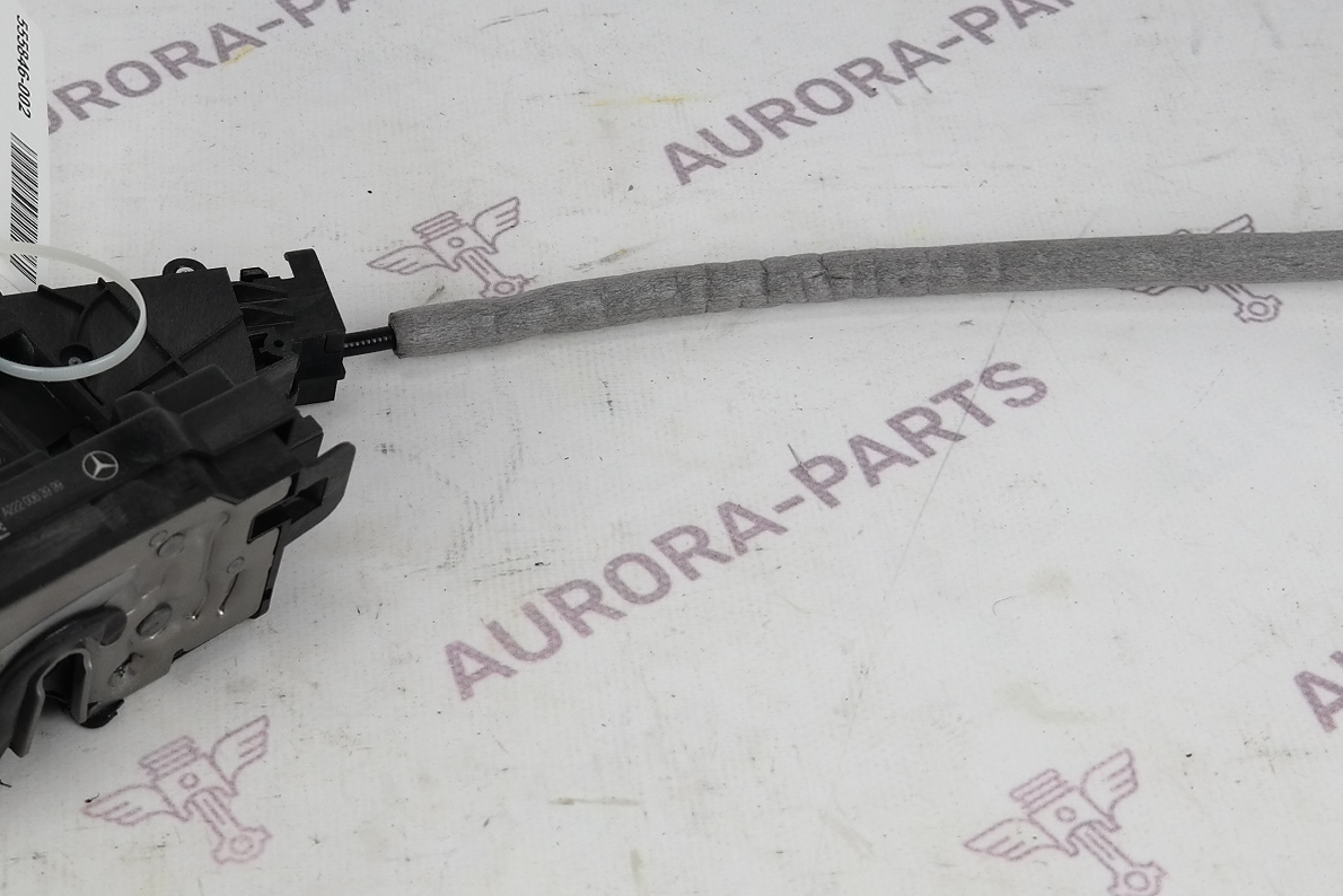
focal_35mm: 75
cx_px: 433
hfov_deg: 26.8
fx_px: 2798
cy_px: 272
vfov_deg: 18.1
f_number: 3.5
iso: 100
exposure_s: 1/80
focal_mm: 20
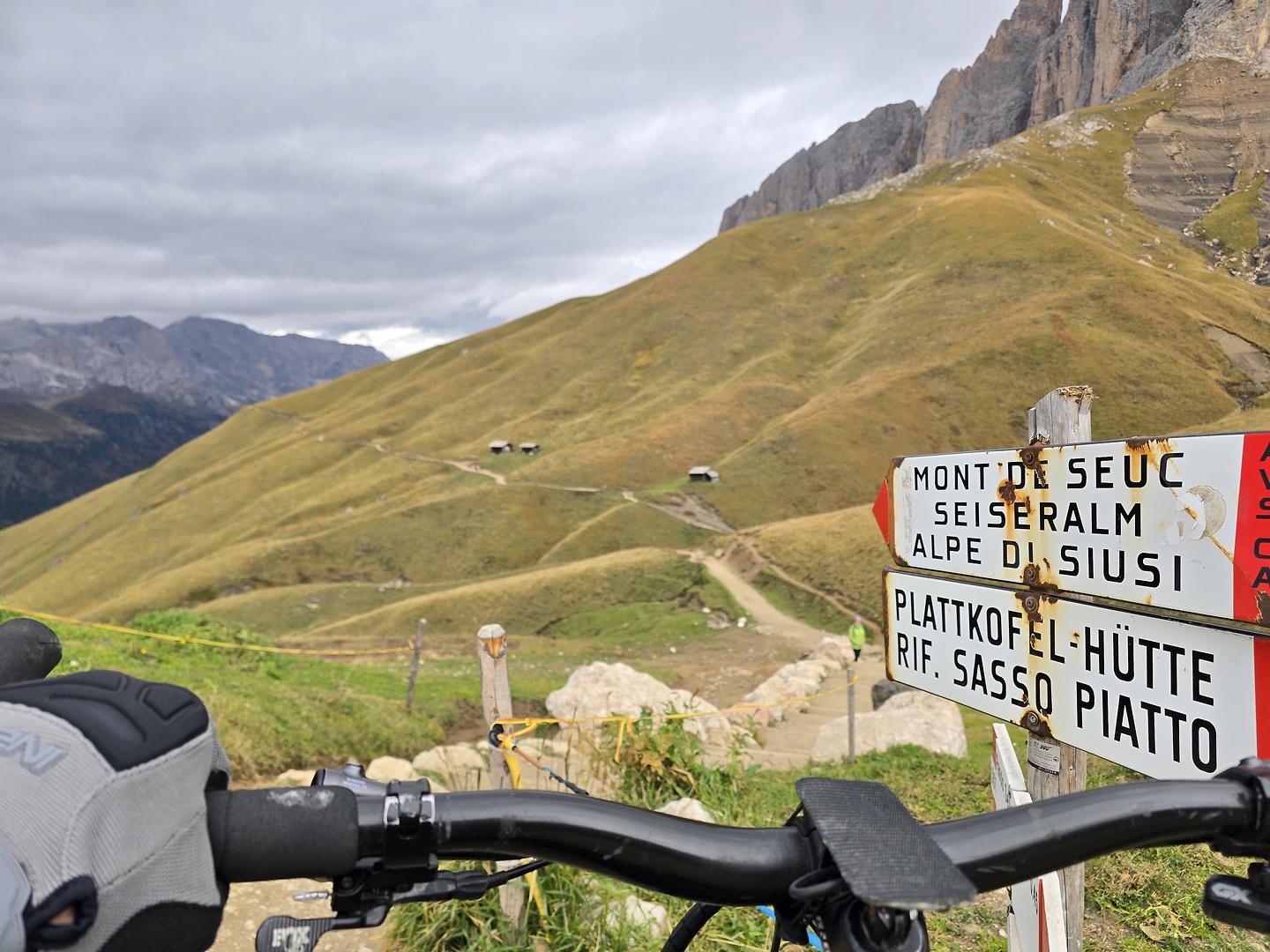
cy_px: 476
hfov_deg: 73.9
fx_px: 844
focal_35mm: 23
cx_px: 635
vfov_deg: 58.9
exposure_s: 1/180
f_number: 1.7
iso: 20
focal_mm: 6.3
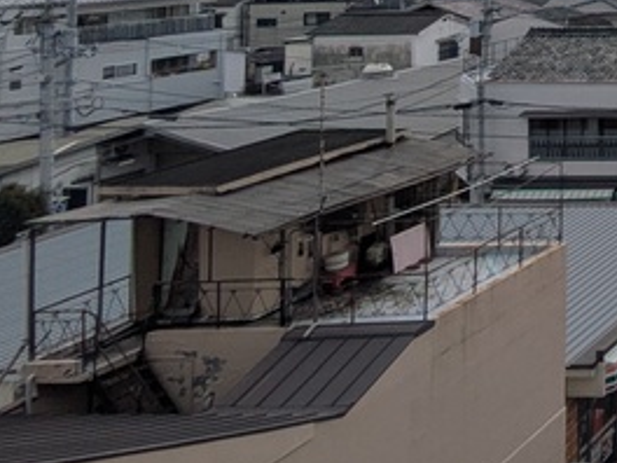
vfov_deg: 25.1
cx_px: 1077
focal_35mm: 51
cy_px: -122
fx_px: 909
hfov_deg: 23.0
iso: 51
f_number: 2.2
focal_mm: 1.83
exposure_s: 1/6024
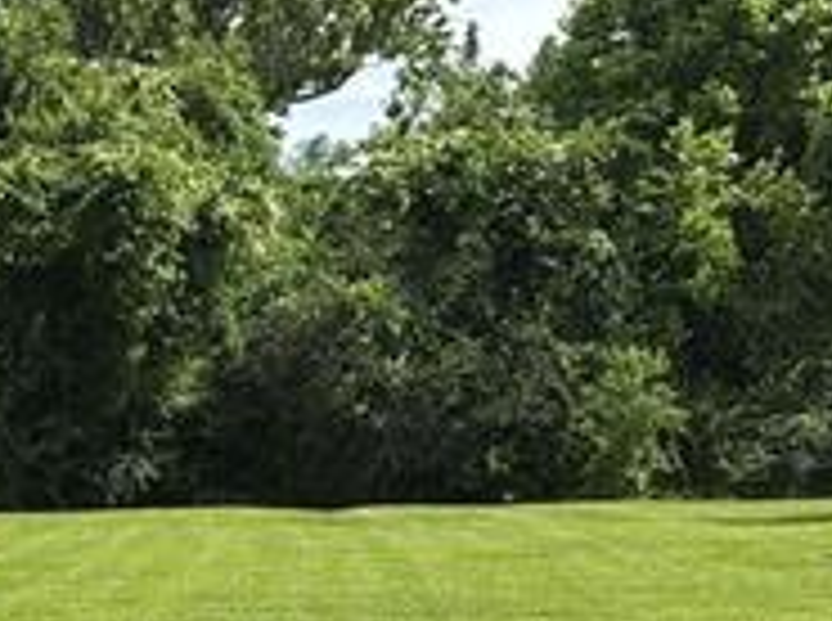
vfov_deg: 9.7
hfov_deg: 12.9
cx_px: -160
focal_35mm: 150
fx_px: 3598
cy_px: 821
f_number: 1.6
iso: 32
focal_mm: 5.96
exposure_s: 1/2288
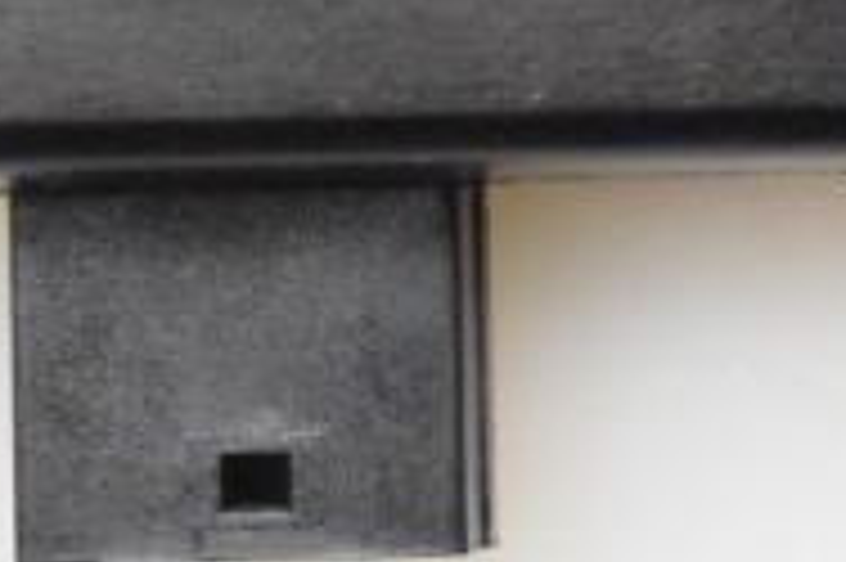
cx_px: 1476
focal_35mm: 393
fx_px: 9227
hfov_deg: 5.2
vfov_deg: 3.5
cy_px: -346
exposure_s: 1/500
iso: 6400
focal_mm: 48
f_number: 9
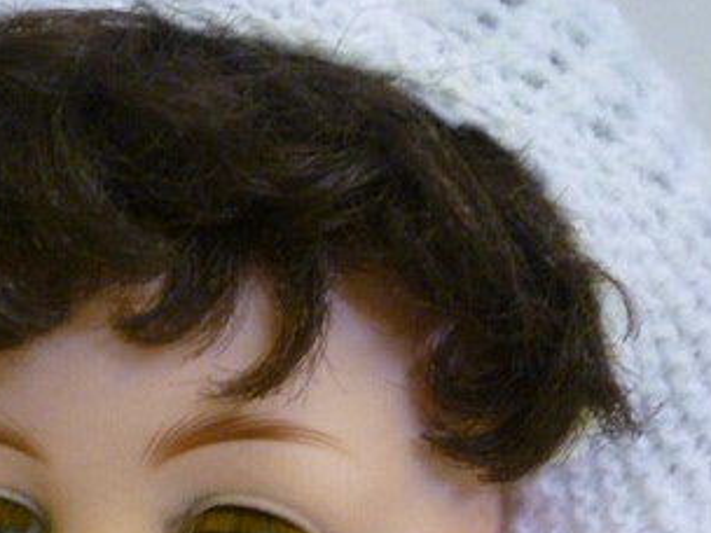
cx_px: 12
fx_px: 1253
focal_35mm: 61
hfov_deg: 29.7
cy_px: 540
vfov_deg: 23.0
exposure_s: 1/30
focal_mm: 5.2
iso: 400
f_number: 3.3
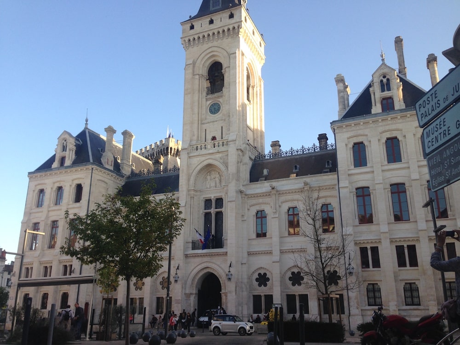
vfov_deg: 42.9
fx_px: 439
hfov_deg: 55.4
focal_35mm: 33
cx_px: 230
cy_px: 172
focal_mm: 4.12
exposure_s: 1/347
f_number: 2.4
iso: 50
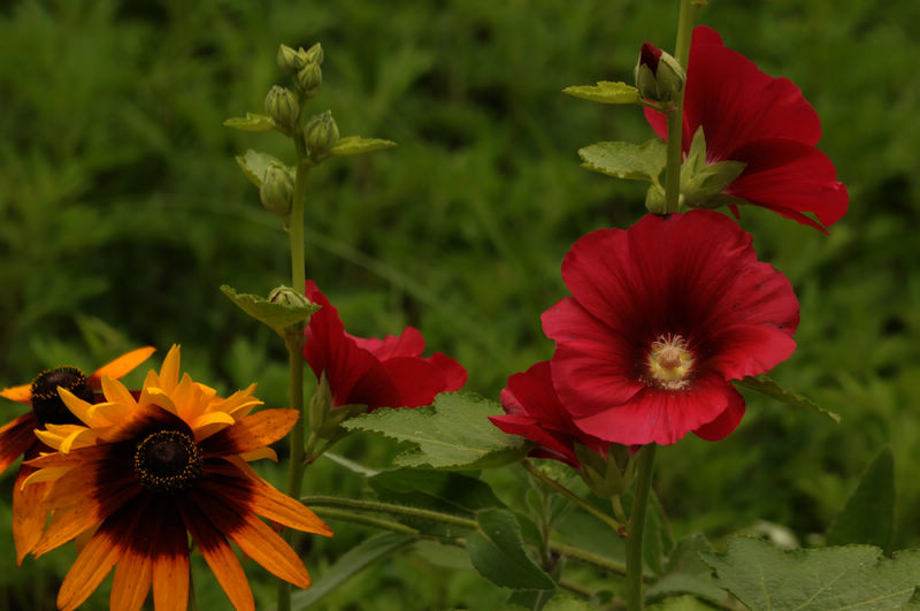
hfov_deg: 5.1
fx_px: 10335
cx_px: 460
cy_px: 306
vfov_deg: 3.4
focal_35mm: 405
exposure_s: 1/1000
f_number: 11
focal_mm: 270
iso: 800
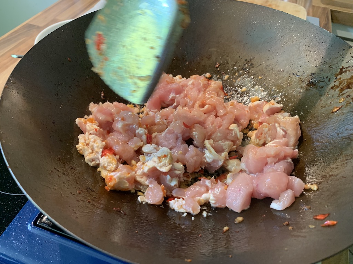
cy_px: 132
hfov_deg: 67.3
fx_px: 265
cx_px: 176
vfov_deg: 53.1
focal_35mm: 26
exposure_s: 1/50
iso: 200
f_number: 1.8
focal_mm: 4.25
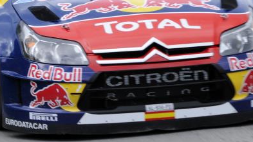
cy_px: 68
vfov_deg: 2.4
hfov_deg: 4.3
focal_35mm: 499
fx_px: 3347
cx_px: 158
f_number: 18
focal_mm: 122
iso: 400
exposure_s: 1/160
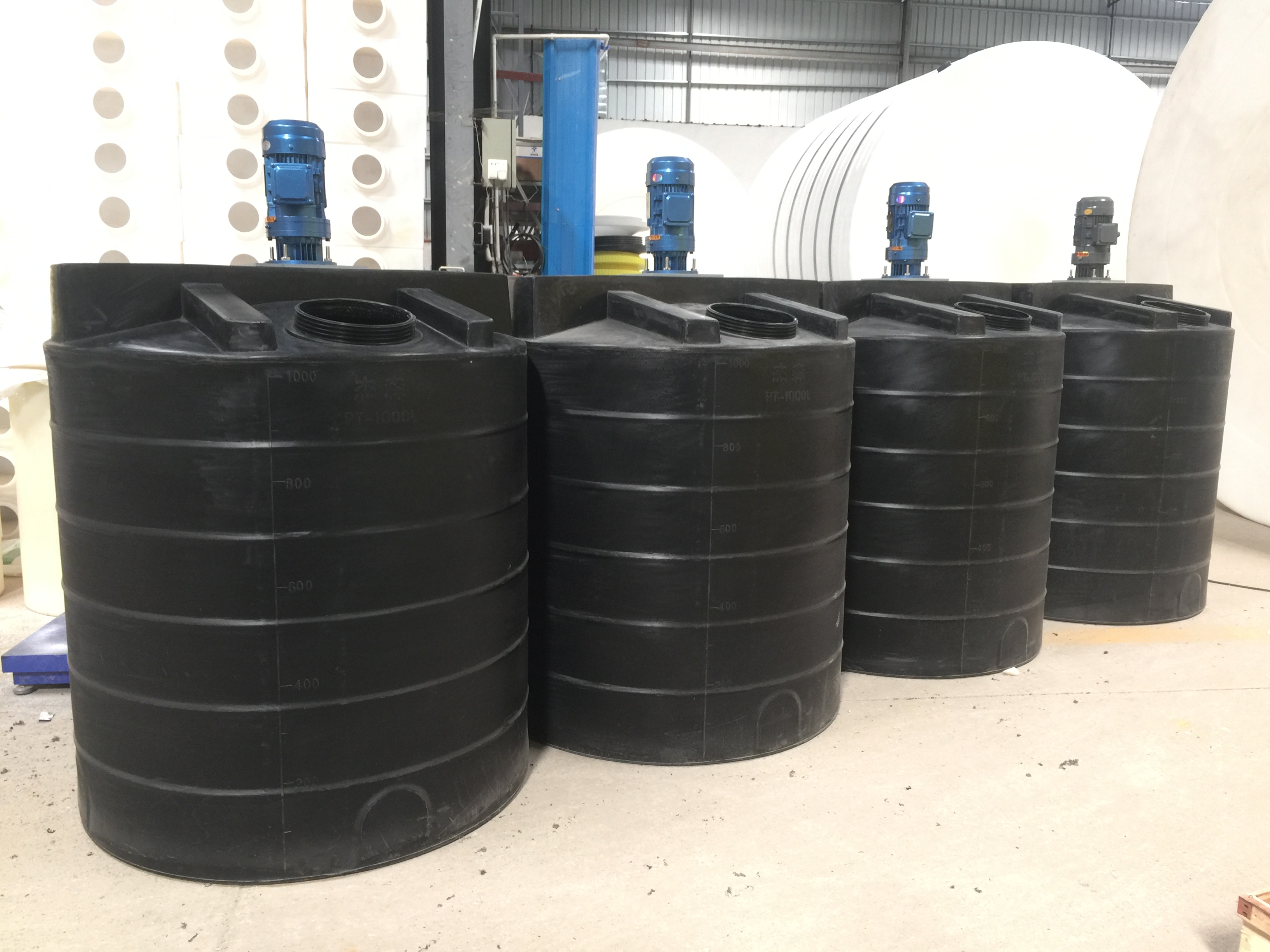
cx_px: 635
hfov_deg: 61.7
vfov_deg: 48.2
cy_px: 476
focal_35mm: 29
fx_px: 1064
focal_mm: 4.15
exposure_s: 1/17
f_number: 2.2
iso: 50
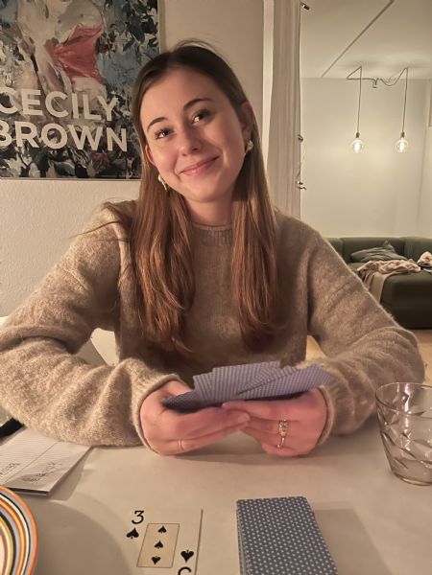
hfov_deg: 53.1
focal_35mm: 26
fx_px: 433
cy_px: 288
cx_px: 216
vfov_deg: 67.3
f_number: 1.6
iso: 1000
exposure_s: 1/18
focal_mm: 5.1
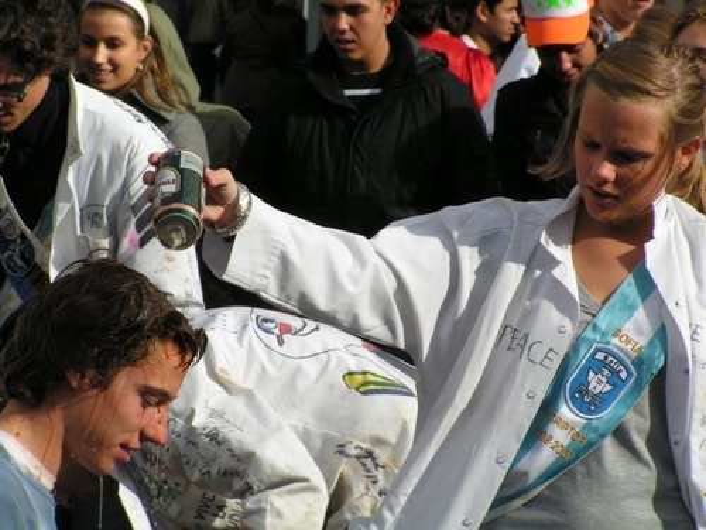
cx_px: 353
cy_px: 265
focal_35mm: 259
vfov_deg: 5.7
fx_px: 5282
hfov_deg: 7.6
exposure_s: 1/500
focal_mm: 43
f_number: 5.6
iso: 50
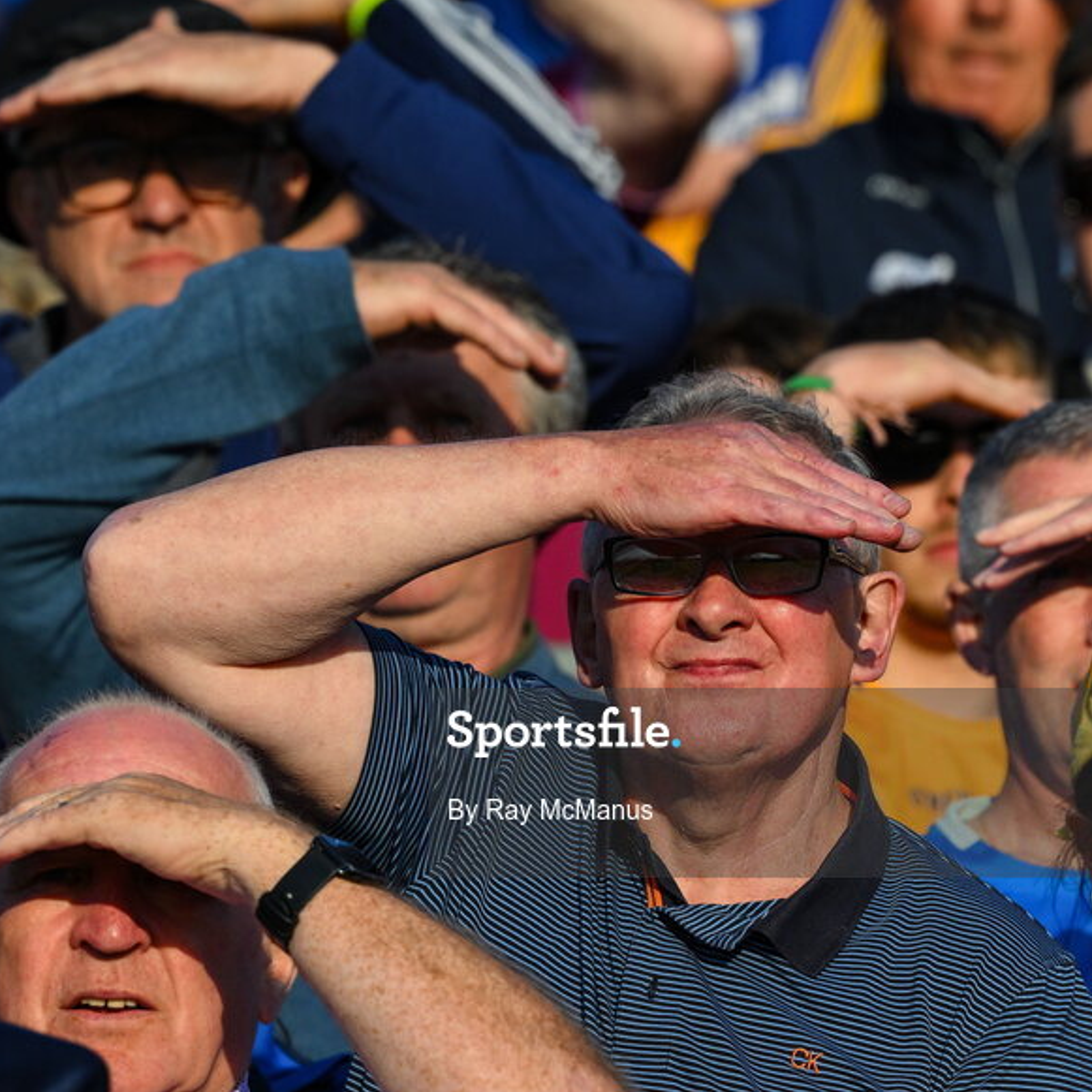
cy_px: 609
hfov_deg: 2.9
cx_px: 523
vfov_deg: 2.9
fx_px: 21379
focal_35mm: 599
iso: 800
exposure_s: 1/3200
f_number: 8
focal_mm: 400
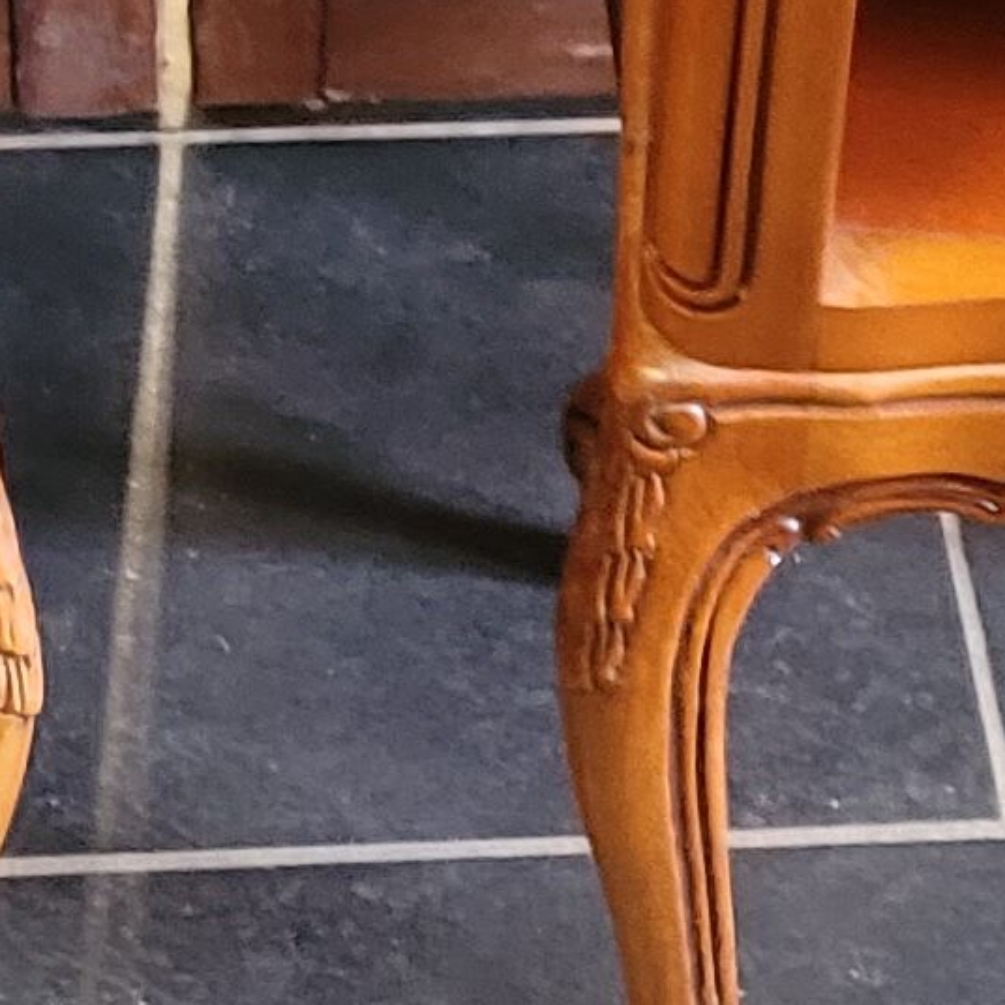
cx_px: 328
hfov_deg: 10.1
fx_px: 5683
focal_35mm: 173
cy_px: -142
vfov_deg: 10.0
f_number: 1.8
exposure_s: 1/33
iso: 640
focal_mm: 5.4
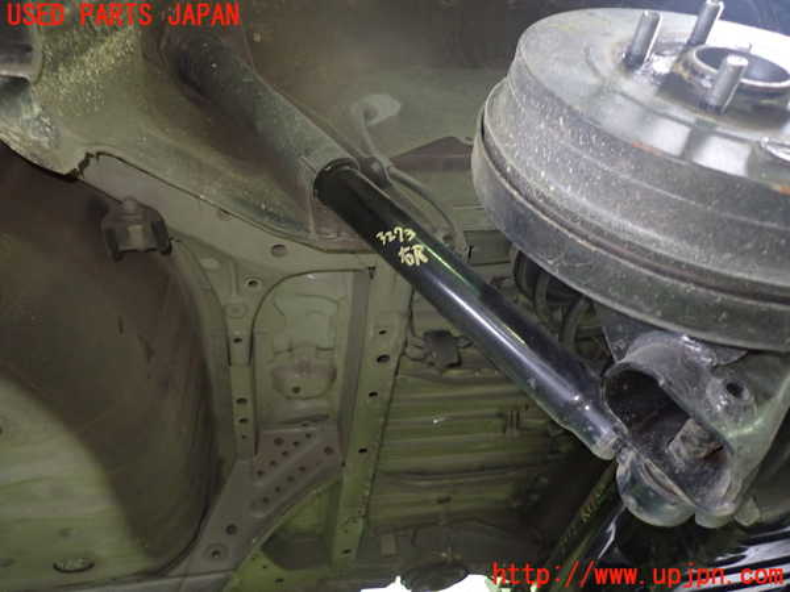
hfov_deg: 69.4
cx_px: 395
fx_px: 571
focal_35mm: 25
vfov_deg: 54.9
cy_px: 296
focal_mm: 4.5
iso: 800
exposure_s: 1/20
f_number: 2
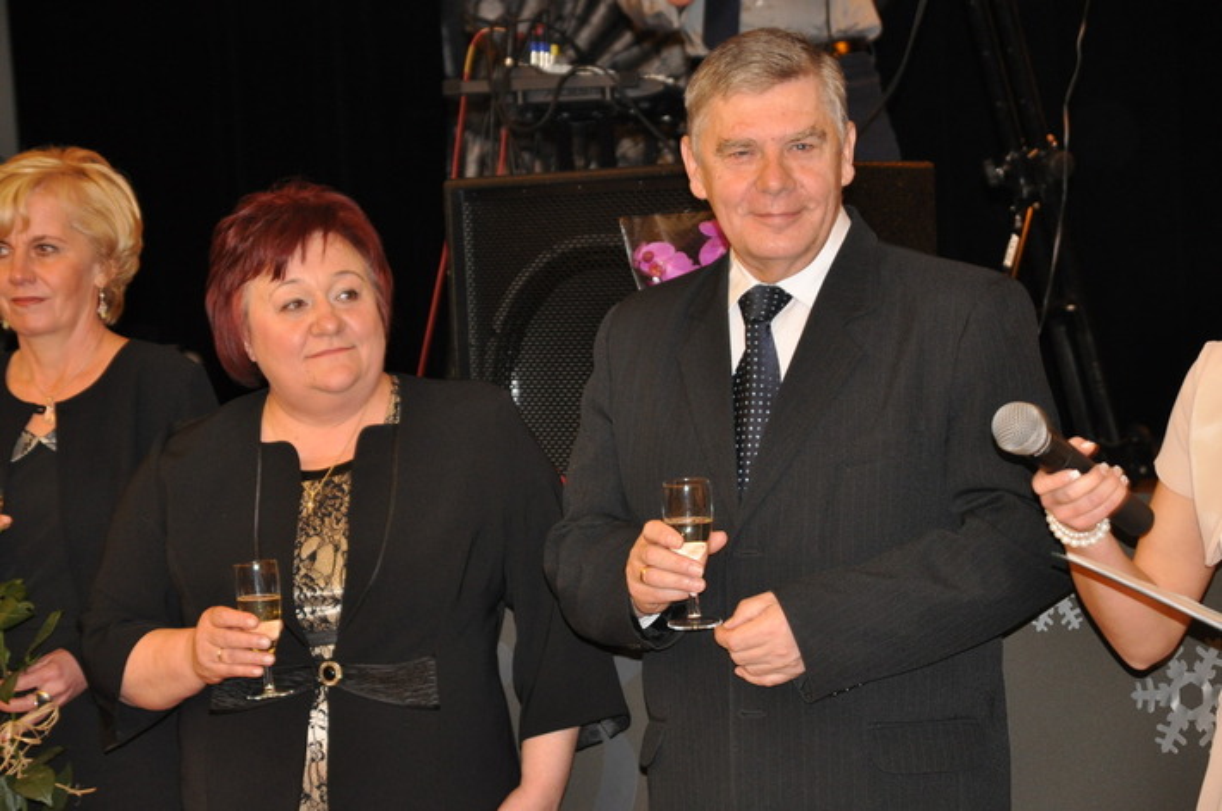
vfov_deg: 13.0
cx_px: 611
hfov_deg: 19.5
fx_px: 3558
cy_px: 406
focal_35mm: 105
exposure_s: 1/60
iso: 800
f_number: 4
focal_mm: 70
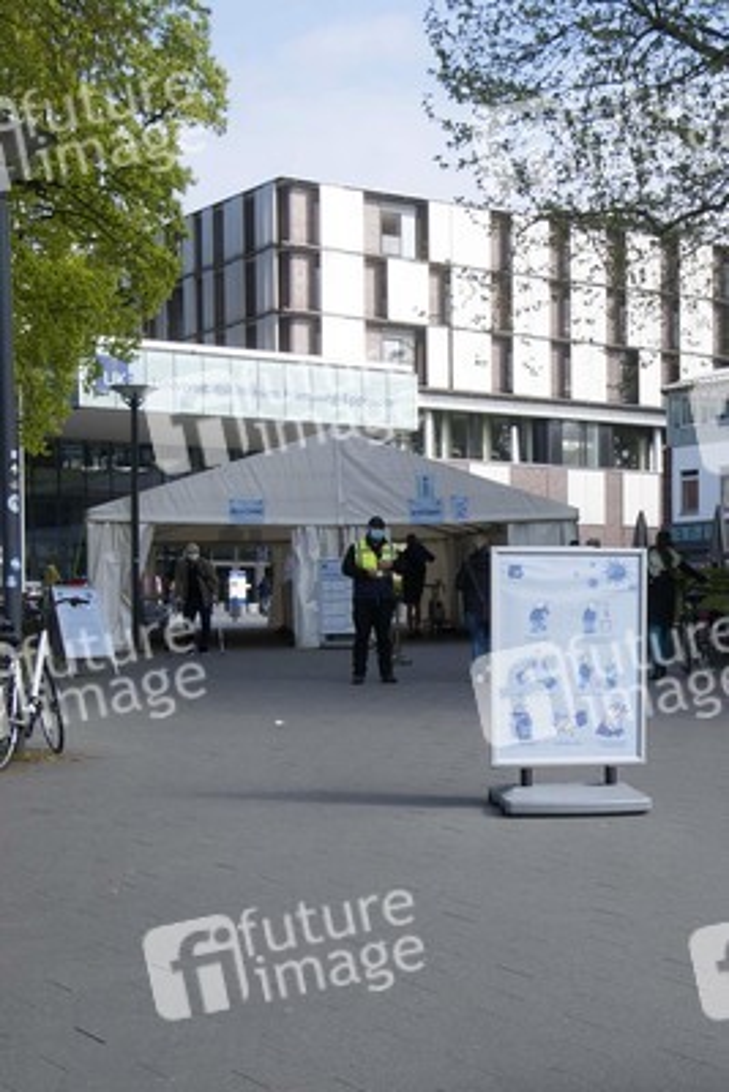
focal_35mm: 34
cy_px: 546
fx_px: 1032
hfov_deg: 38.9
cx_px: 364
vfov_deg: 55.8
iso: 400
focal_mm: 34
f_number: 8
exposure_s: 1/640
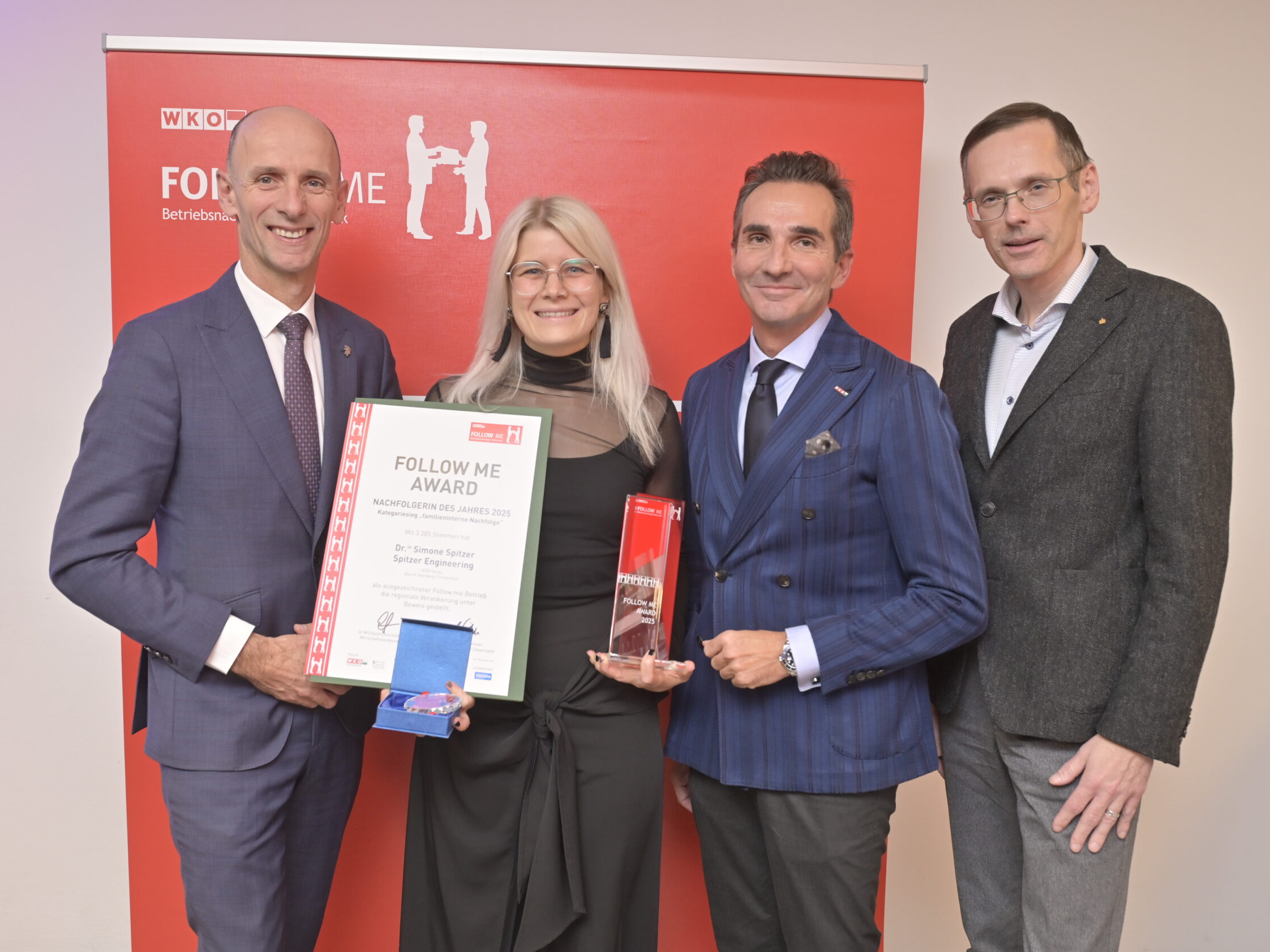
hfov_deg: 53.9
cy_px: 471
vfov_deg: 41.8
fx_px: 1247
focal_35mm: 34
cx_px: 594
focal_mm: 31
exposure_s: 1/125
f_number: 4.5
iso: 1000
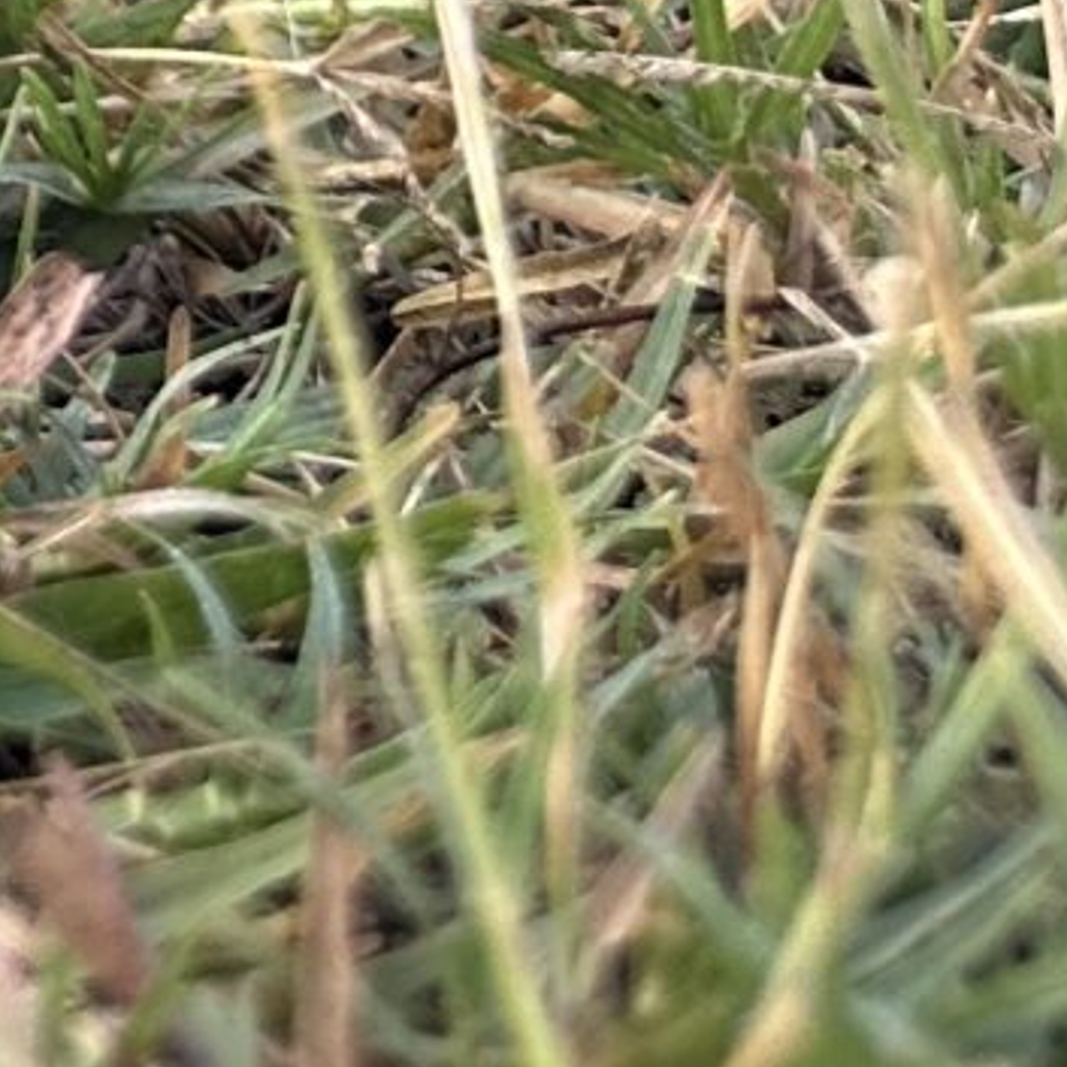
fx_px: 5370
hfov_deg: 8.6
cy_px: -1496
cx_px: -2524
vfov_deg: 9.9
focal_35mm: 154
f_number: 1.78
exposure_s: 1/309
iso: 80
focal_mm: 6.86
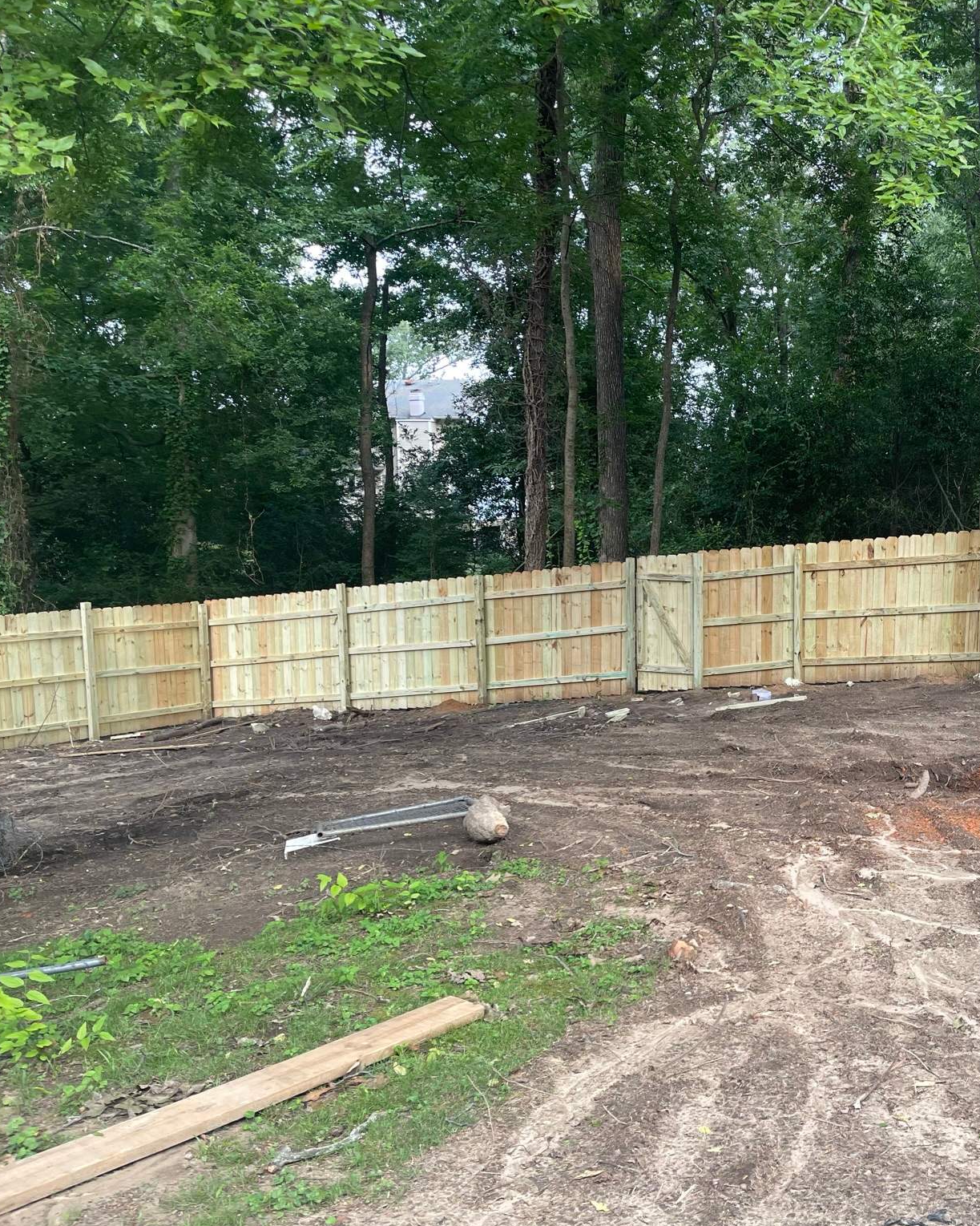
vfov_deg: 52.8
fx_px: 1233
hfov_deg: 41.1
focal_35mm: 34
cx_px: 813
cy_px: 613
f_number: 1.6
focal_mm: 5.1
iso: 64
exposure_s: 1/121
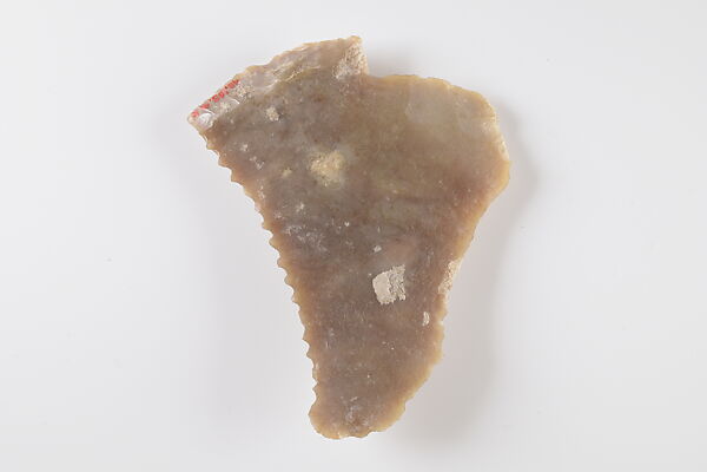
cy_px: 236
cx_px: 354
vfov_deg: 22.6
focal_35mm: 60
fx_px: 1178
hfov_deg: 33.4
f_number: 16
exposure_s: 1/20
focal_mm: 40
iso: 125
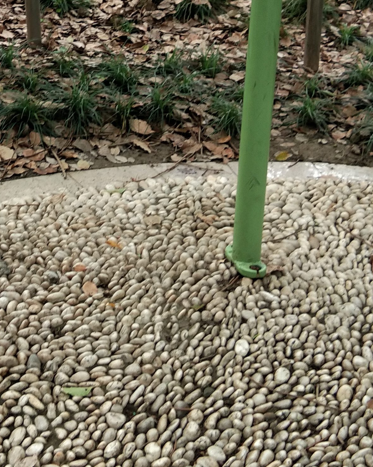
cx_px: 26
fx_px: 1173
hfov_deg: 17.8
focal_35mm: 85
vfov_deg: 22.0
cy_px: 58
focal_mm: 3.69
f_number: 2.2
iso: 100
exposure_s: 1/50
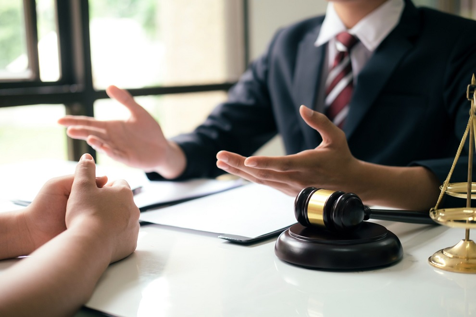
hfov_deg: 37.5
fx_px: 701
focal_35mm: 53
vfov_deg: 25.5
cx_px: 238
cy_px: 158
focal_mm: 35
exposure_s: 1/180
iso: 320
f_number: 2
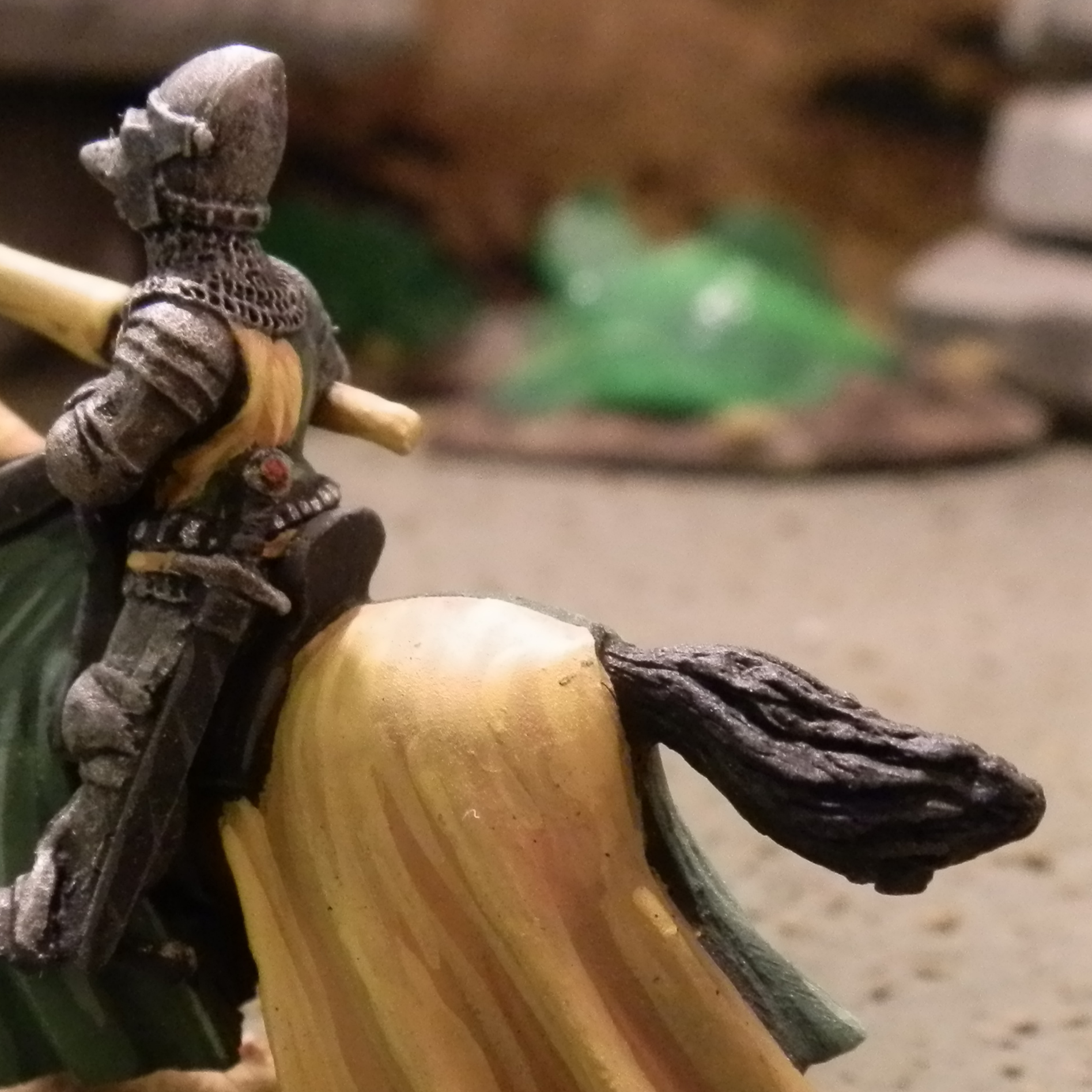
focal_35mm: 56
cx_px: 365
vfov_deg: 30.4
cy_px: 711
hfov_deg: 30.3
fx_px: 1999
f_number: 3.1
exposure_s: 1/40
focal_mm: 5
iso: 400
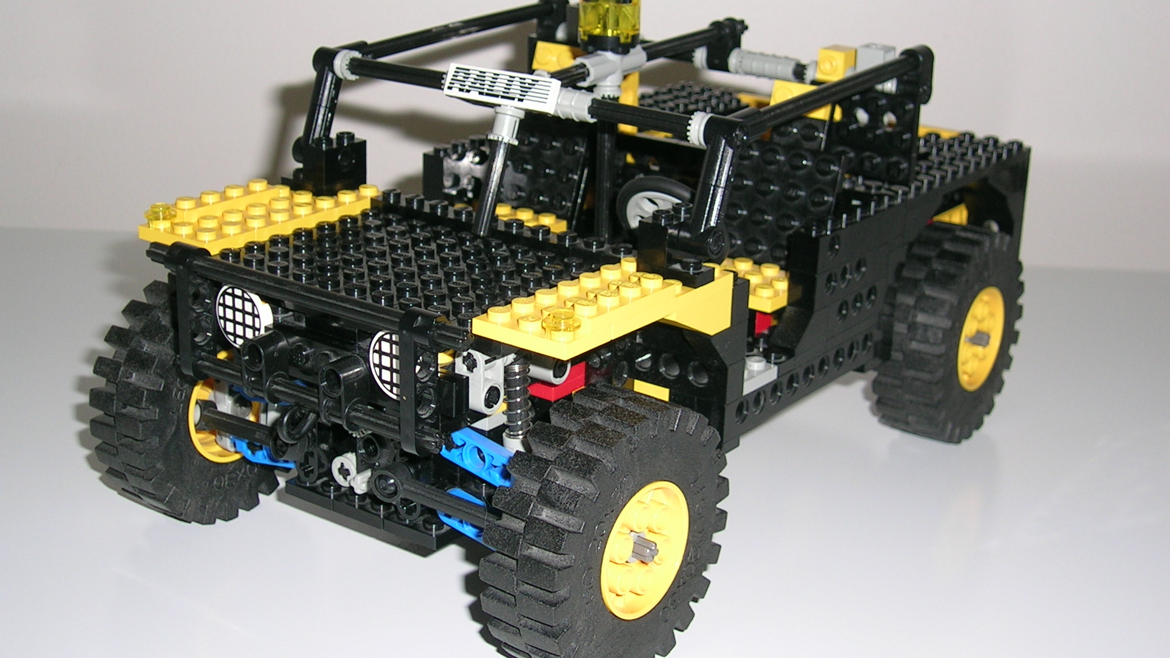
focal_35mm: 58
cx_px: 586
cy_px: 328
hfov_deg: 36.0
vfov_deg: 20.7
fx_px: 1799
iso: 50
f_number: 3.2
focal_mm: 8
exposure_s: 1/60.1
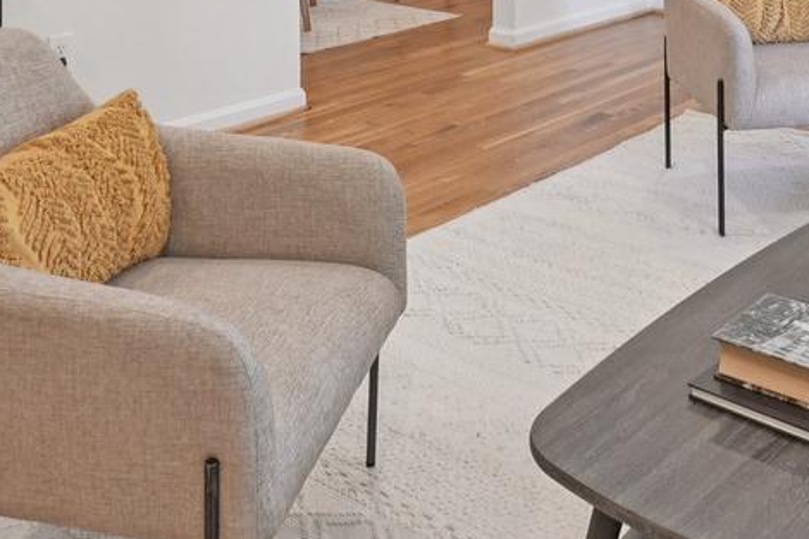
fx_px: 1033
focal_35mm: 46
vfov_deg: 24.8
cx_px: 504
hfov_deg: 42.4
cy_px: -188
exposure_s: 1/6
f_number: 7.1
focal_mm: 10
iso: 100
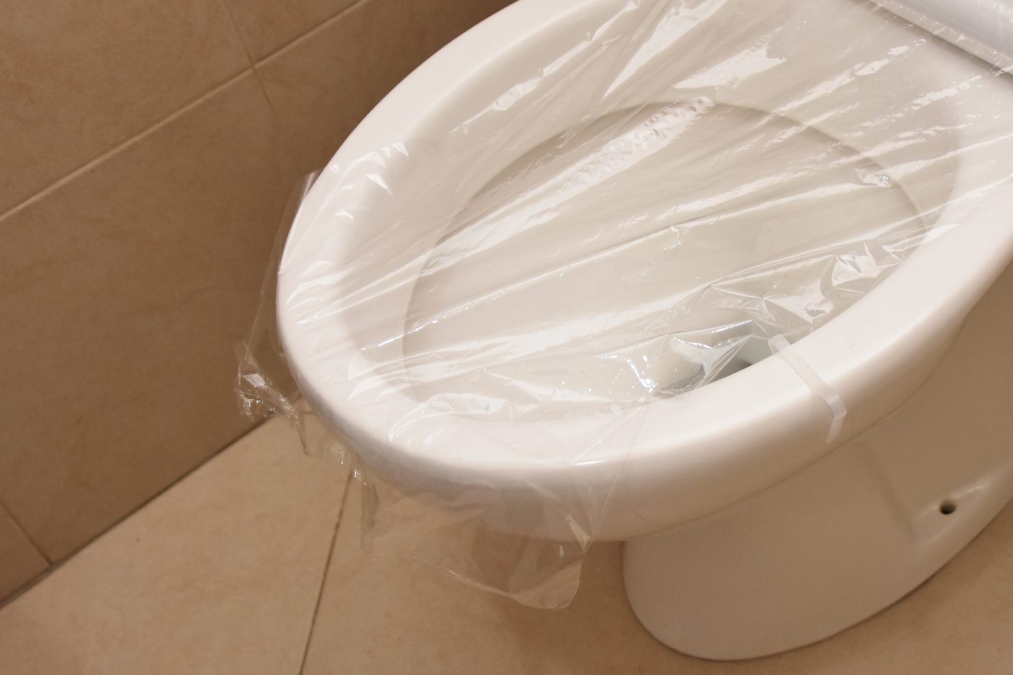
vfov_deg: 25.0
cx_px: 693
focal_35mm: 54
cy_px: 302
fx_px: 1519
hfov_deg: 36.4
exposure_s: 1/60
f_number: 4
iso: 1400
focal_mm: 26
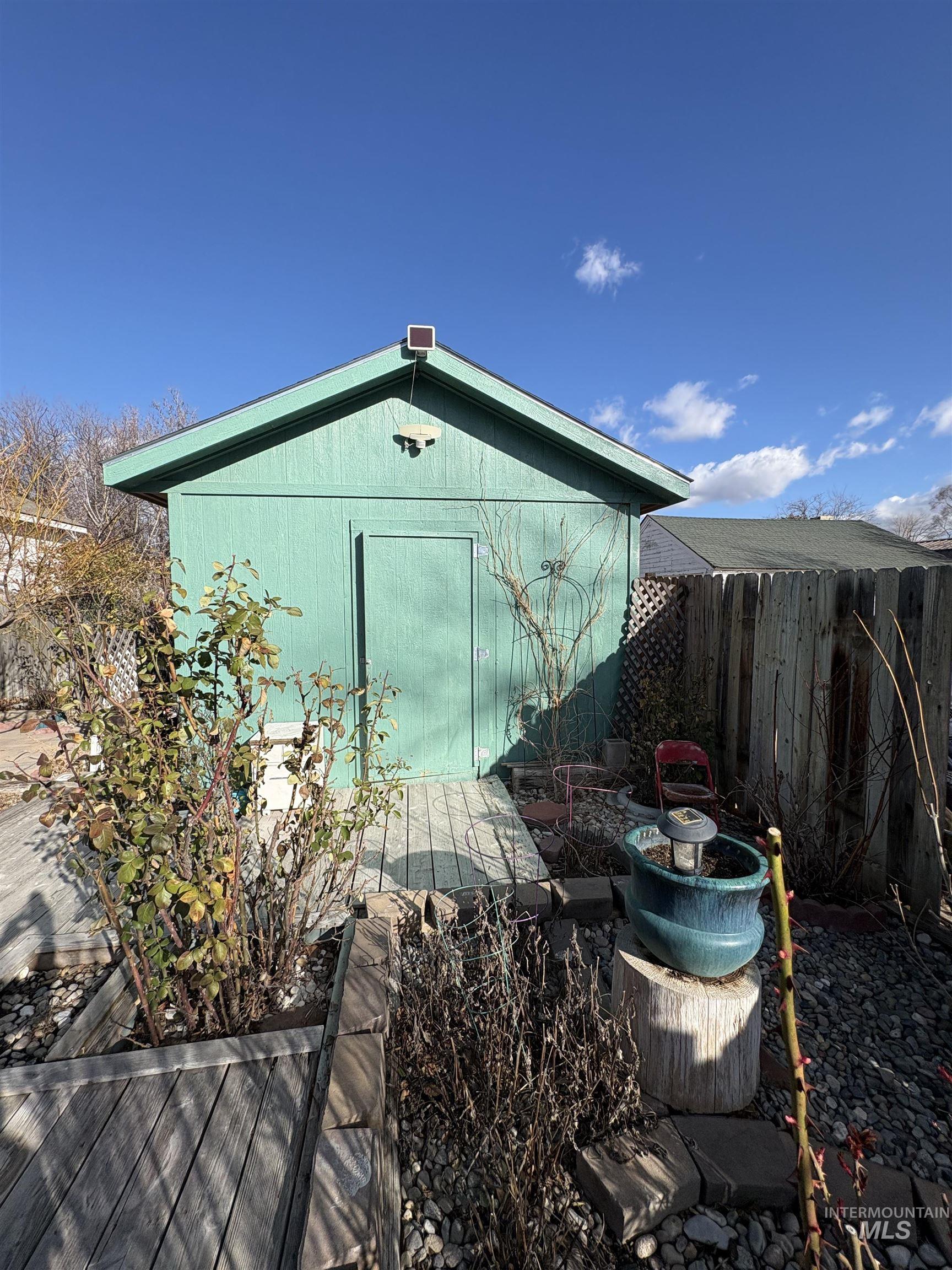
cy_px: 635
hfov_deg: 85.7
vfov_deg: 102.1
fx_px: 513
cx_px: 476
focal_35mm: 14
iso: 50
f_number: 2.2
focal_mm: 2.22
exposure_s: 1/2028
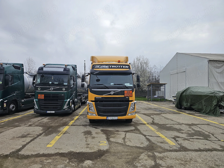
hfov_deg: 73.9
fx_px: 149
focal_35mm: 23
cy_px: 84
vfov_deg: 58.9
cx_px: 112
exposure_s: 1/1067
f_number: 1.7
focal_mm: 6.3
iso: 20
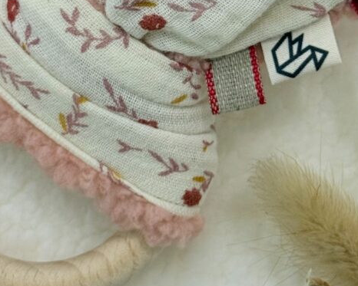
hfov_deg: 18.6
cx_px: 171
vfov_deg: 14.8
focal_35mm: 103
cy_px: 40
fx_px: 1092
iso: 100
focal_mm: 6.76
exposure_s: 1/50
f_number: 1.78
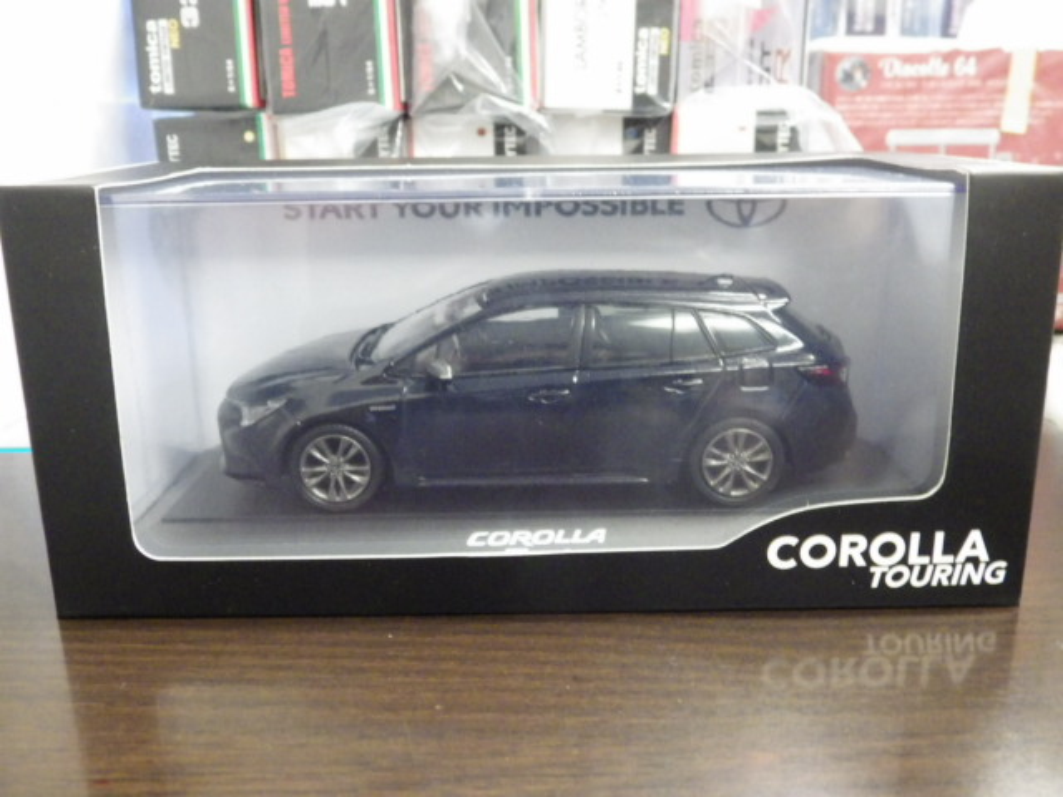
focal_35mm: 34
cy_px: 398
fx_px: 1044
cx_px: 532
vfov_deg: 41.8
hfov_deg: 54.0
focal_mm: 6.2
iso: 1000
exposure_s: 1/25
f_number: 3.4
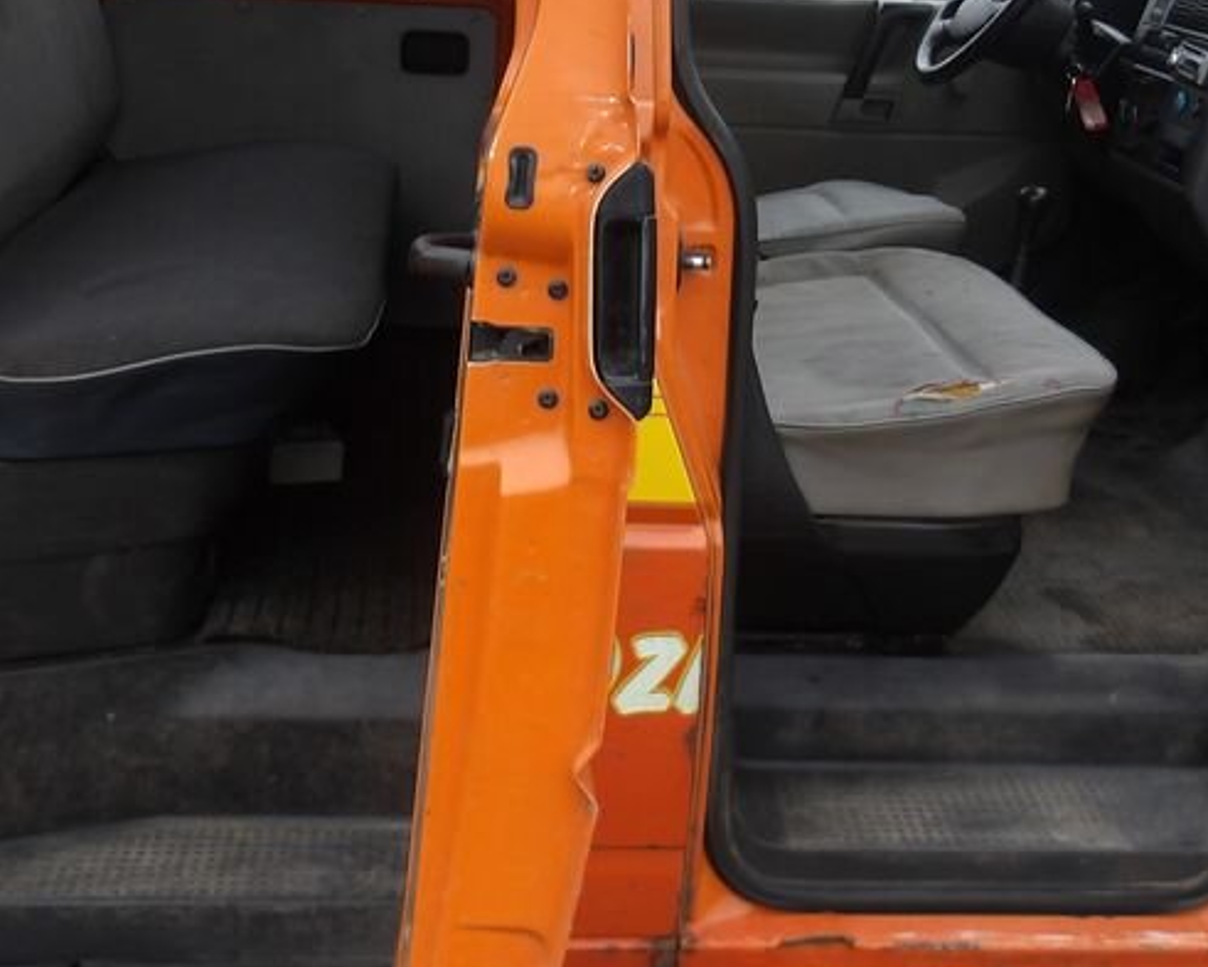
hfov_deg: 34.1
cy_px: 221
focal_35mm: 55
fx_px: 1967
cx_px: 667
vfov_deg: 27.2
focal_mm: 4.9
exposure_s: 1/63
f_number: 3
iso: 100
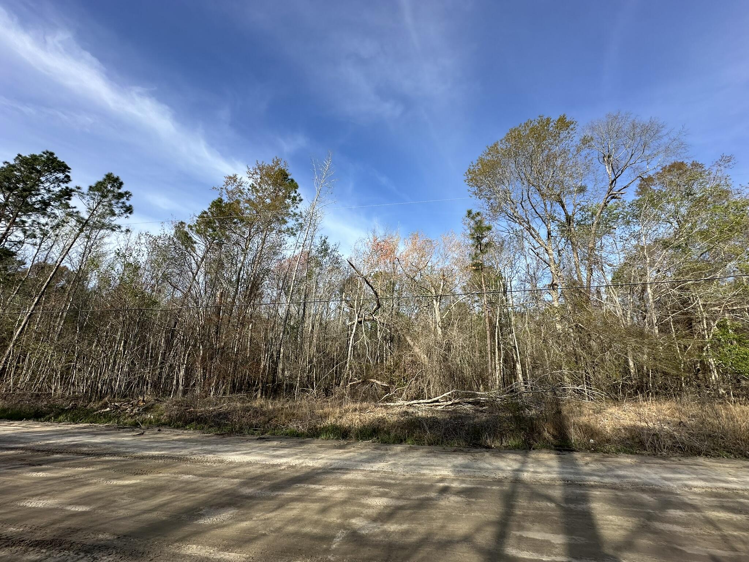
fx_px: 303
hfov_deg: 102.1
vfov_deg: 85.7
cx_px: 374
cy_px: 281
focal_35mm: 14
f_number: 2.2
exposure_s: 1/1261
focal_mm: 2.22
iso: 40
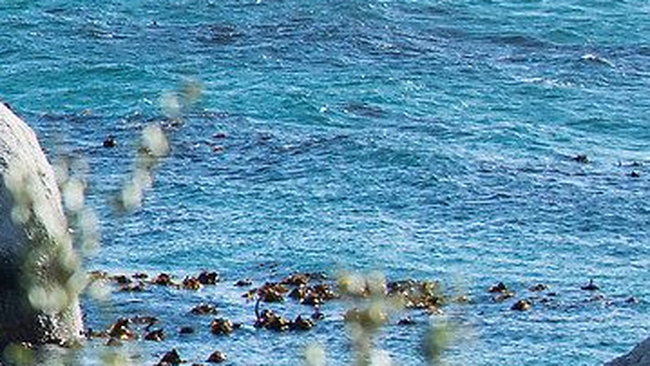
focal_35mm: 491
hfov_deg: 4.3
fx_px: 8463
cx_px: -1213
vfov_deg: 2.5
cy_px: -83
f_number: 5
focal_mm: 70
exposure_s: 1/500
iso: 100
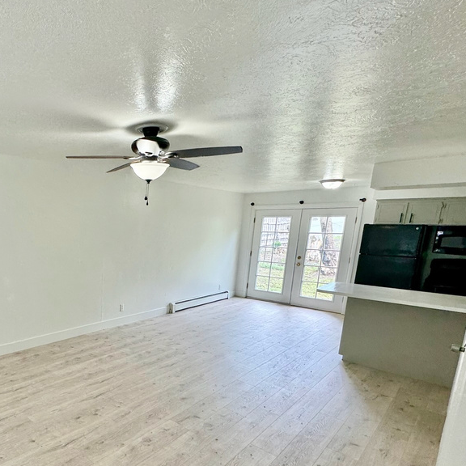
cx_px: 80
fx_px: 335
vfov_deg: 68.7
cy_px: 286
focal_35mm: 22
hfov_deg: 62.5
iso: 125
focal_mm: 2.22
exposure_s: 1/120
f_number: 2.2
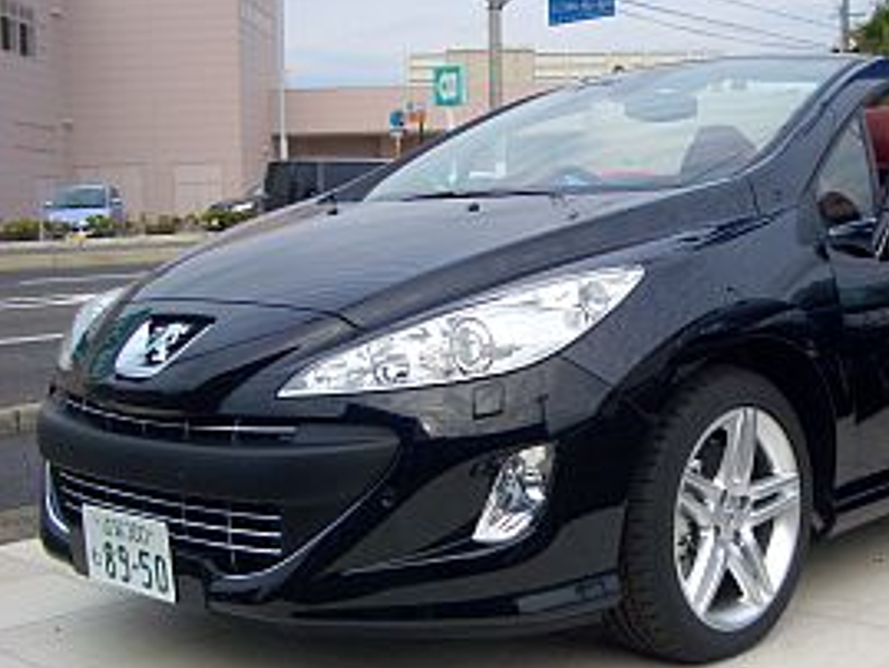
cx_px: 628
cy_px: 327
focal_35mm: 52
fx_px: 1336
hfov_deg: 36.2
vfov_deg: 28.1
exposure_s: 1/500
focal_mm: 5.8
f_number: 2.6
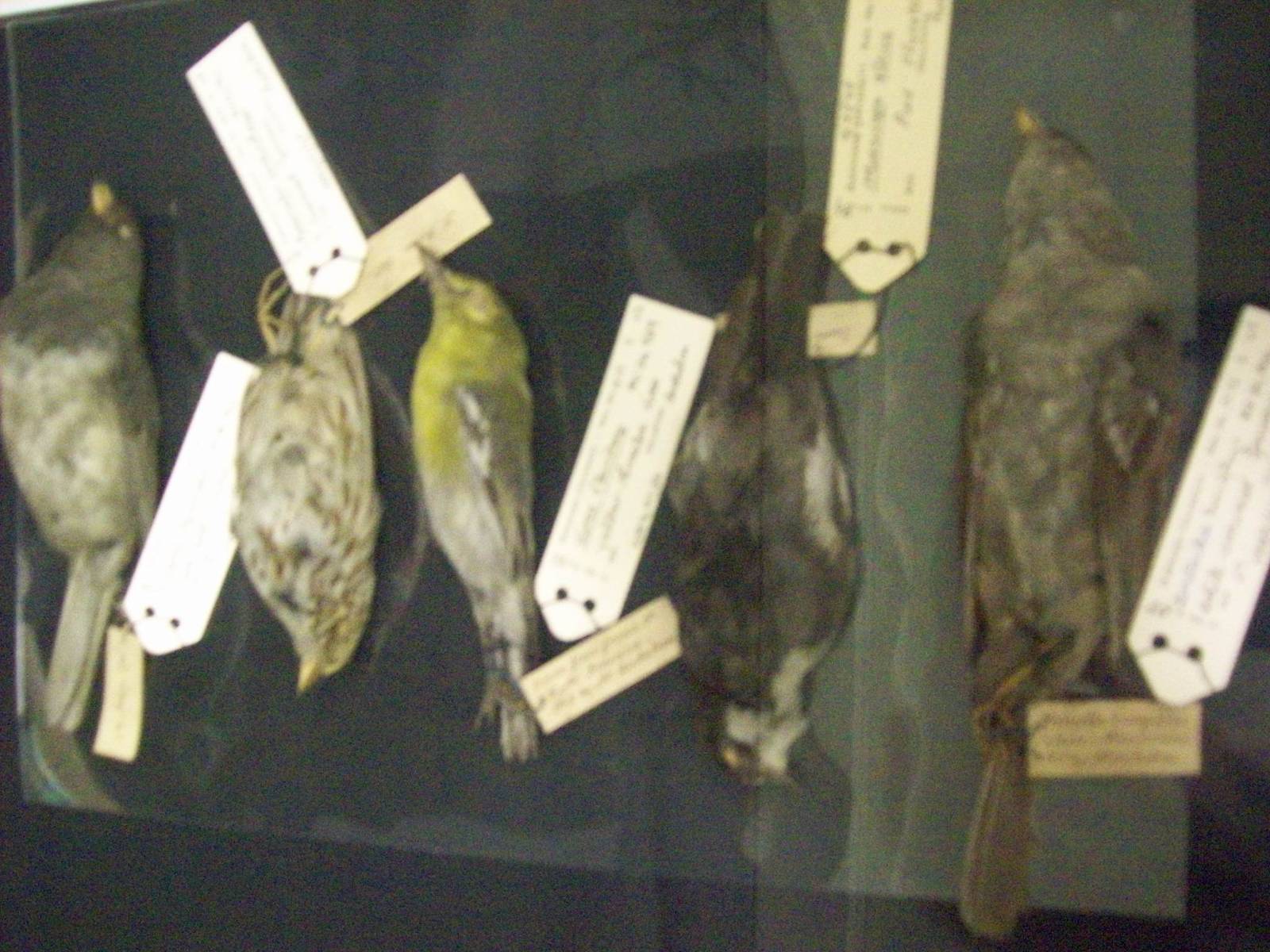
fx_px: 1321
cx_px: 635
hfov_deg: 51.4
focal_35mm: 36
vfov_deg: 39.7
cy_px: 476
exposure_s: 1/29.6
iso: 800
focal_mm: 6
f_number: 2.7
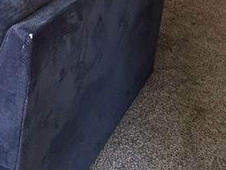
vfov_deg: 15.8
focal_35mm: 74
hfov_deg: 26.1
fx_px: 483
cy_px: -166
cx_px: 65
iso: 640
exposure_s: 1/60
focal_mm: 2.22
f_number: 2.2
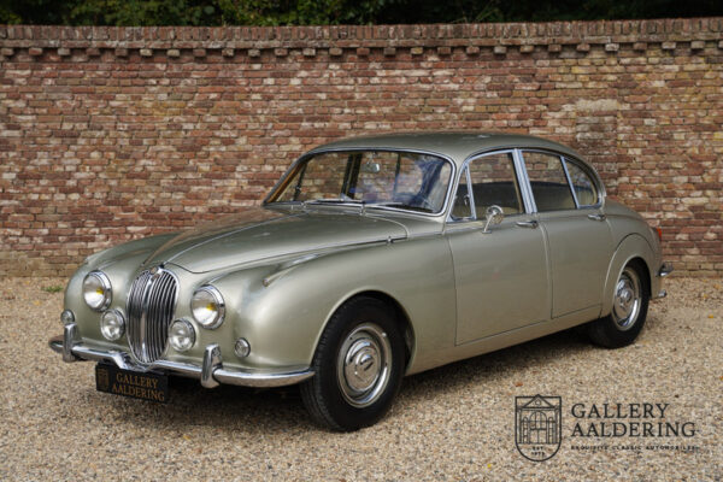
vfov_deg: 22.2
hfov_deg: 32.8
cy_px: 241
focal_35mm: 61
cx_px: 362
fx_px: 1229
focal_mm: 61.2
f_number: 5.6
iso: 100
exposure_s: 1/200
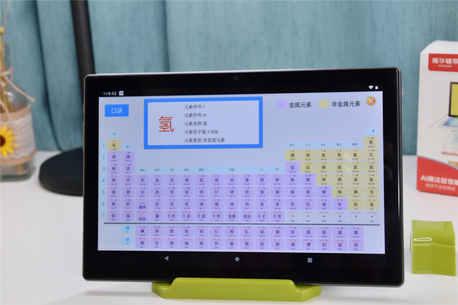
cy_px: 152
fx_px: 725
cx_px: 229
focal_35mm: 57
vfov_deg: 23.8
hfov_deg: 35.1
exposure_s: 1/160
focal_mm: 38
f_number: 6.3
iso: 800
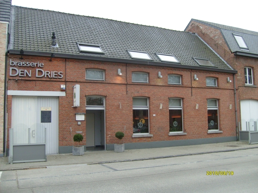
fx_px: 261
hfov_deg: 52.6
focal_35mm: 35
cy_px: 96
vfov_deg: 40.7
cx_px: 129
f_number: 2.8
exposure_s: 1/350
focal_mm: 5.8
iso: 80
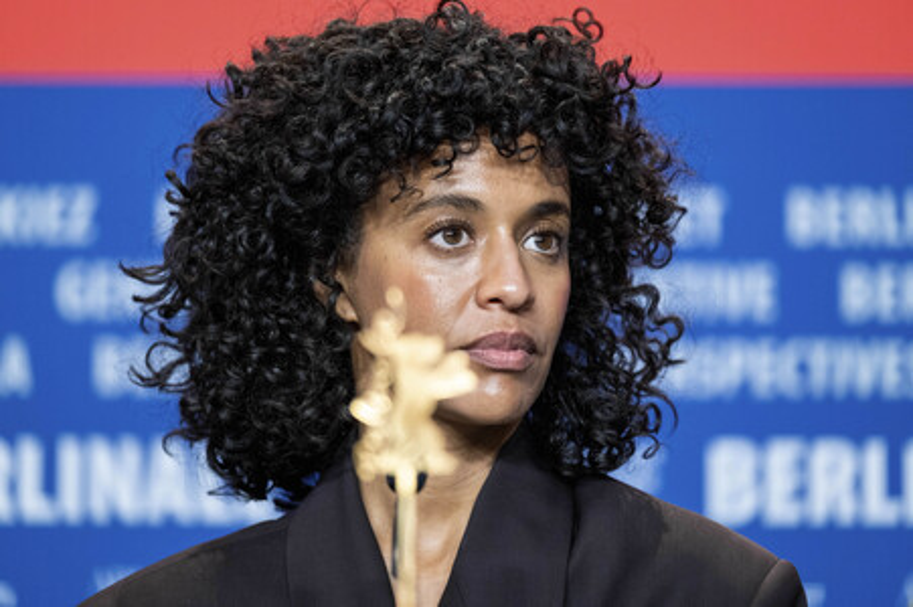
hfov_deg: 9.8
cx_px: 456
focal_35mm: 210
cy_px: 304
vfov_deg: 6.5
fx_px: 5322
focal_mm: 140
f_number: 2.8
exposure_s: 1/140
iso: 2000
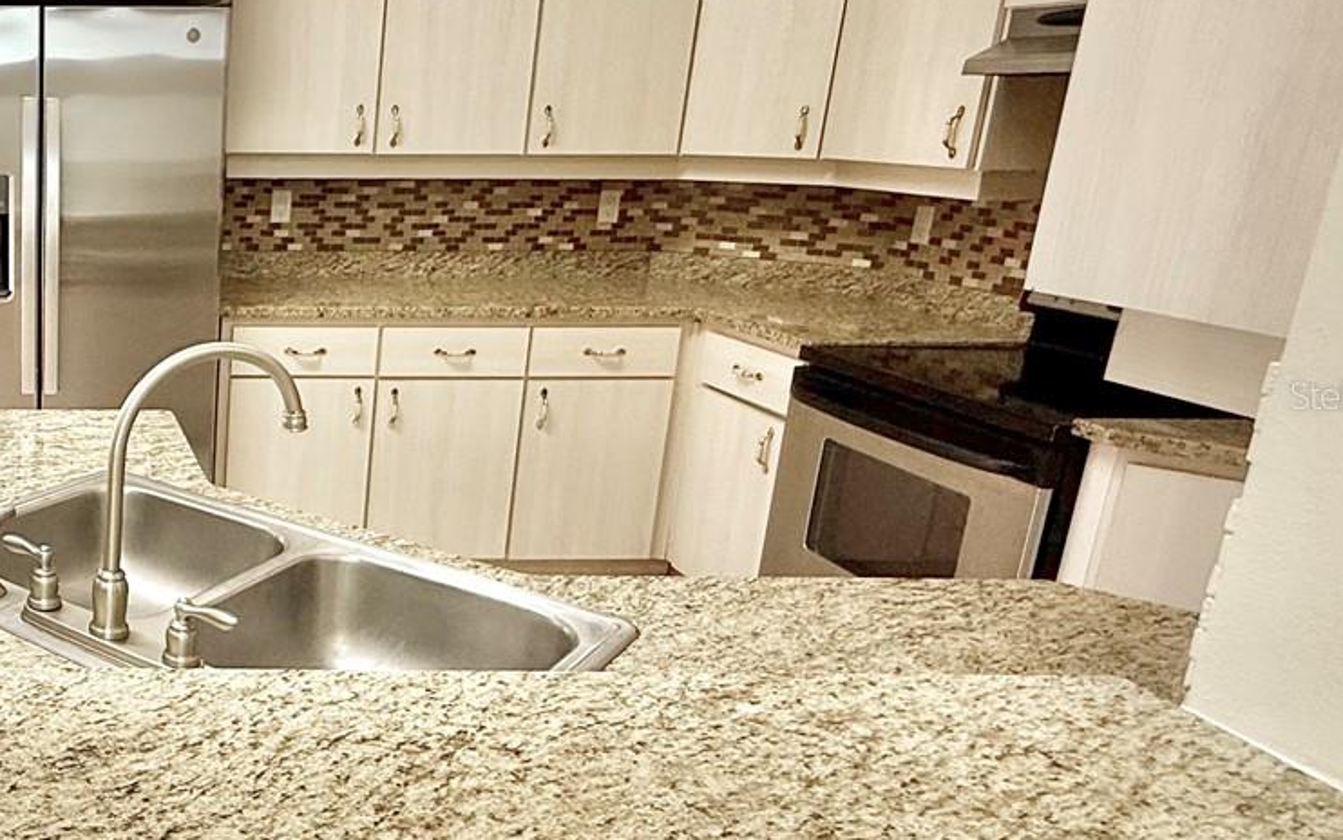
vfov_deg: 39.4
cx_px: 13
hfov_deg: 49.3
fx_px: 1171
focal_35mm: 32
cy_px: 395
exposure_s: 1/104
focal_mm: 2.22
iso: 40
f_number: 2.2
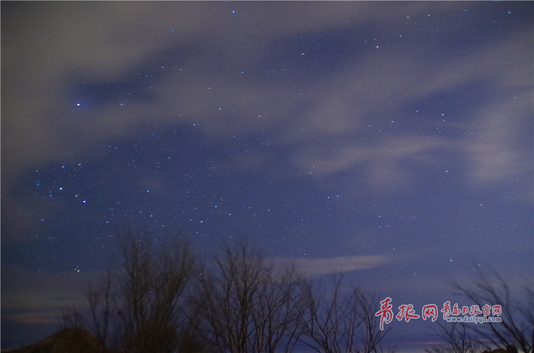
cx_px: 267
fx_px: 400
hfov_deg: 67.5
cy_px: 176
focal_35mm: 27
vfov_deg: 47.7
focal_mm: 18
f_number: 3.5
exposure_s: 30
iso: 3200
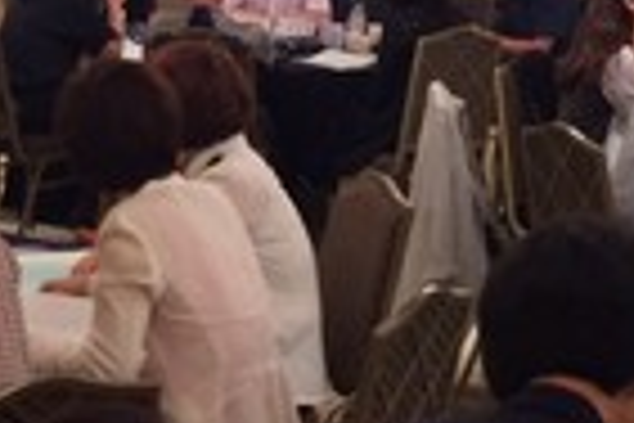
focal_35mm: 128
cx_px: 225
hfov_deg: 16.0
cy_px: 68
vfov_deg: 10.7
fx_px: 2254
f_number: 2.2
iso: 100
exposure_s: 1/30
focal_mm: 4.15
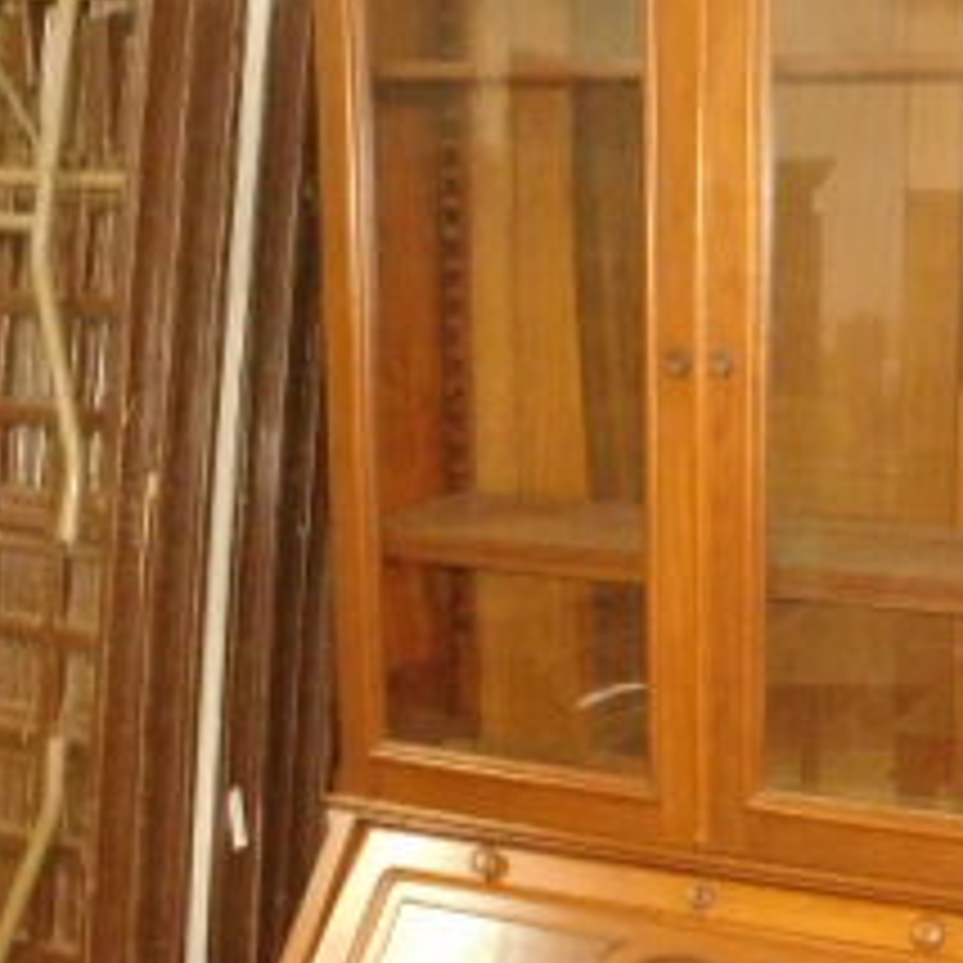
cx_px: 873
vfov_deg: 25.9
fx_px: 2077
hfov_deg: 25.3
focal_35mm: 66
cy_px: 684
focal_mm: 4.5
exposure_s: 1/30
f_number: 3.4
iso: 1600
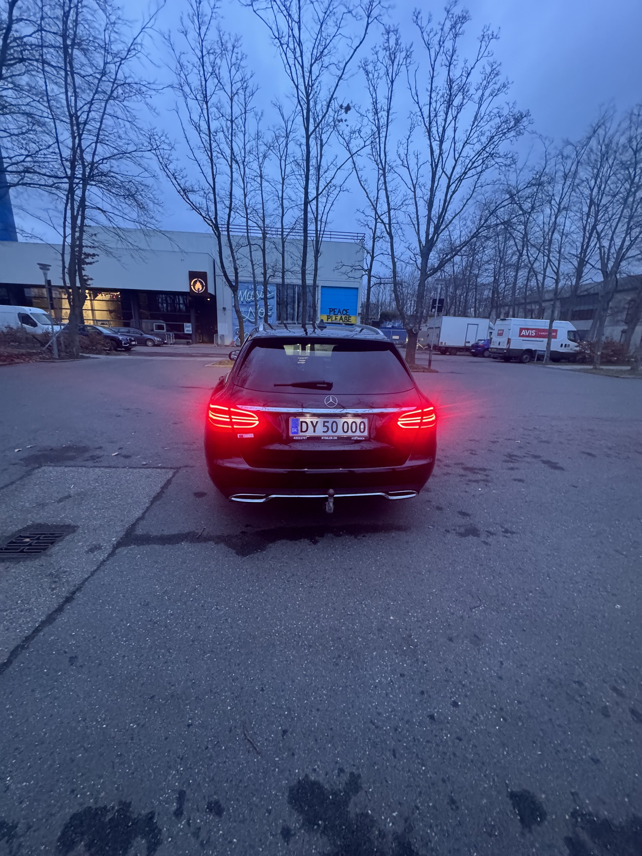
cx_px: 321
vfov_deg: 102.1
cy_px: 428
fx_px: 346
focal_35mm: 14
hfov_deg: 85.7
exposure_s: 1/50
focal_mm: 2.22
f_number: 2.2
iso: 1000
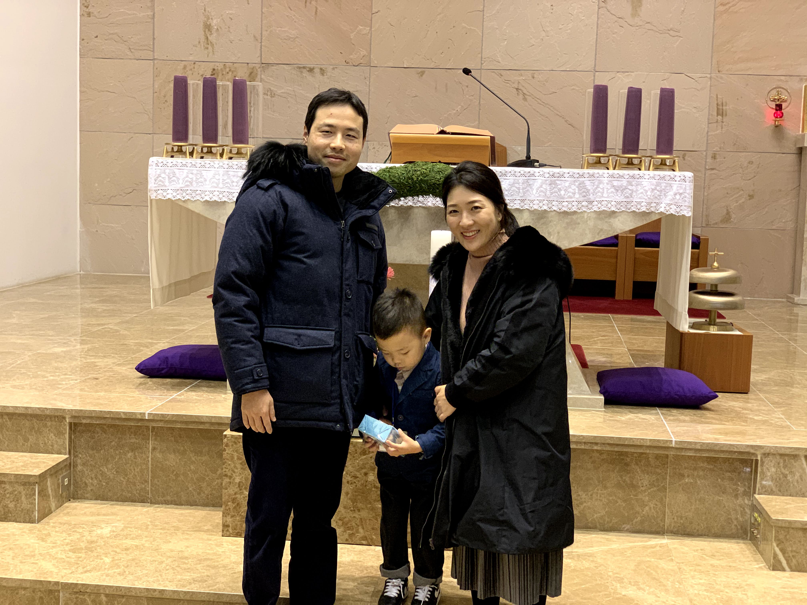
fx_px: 1212
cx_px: 404
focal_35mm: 52
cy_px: 302
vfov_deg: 28.0
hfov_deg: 36.8
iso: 250
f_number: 2.4
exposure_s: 1/60
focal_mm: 6
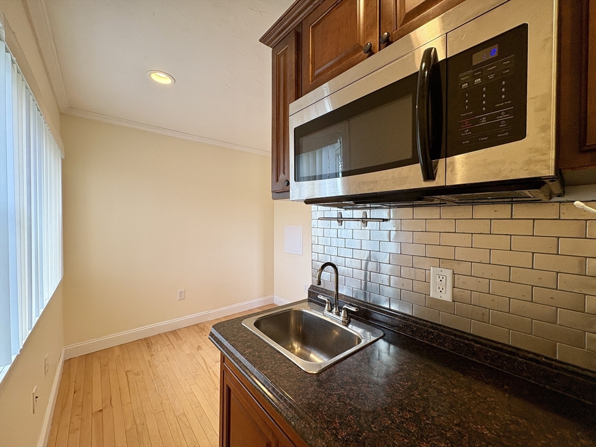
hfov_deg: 102.1
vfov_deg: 85.7
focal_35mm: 14
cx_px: 298
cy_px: 224
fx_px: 241
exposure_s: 1/118
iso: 80
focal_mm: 2.22
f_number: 2.2
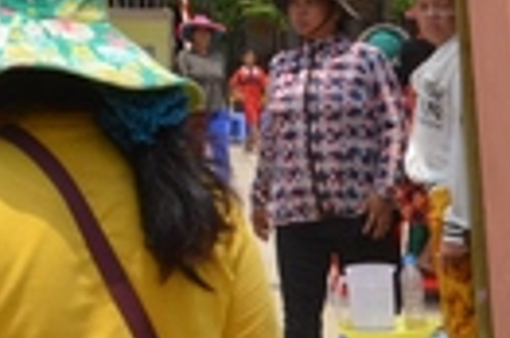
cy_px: -484
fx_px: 2533
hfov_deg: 11.3
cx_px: -117
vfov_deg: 7.2
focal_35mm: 179
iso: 640
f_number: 14
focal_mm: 24
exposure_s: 1/800
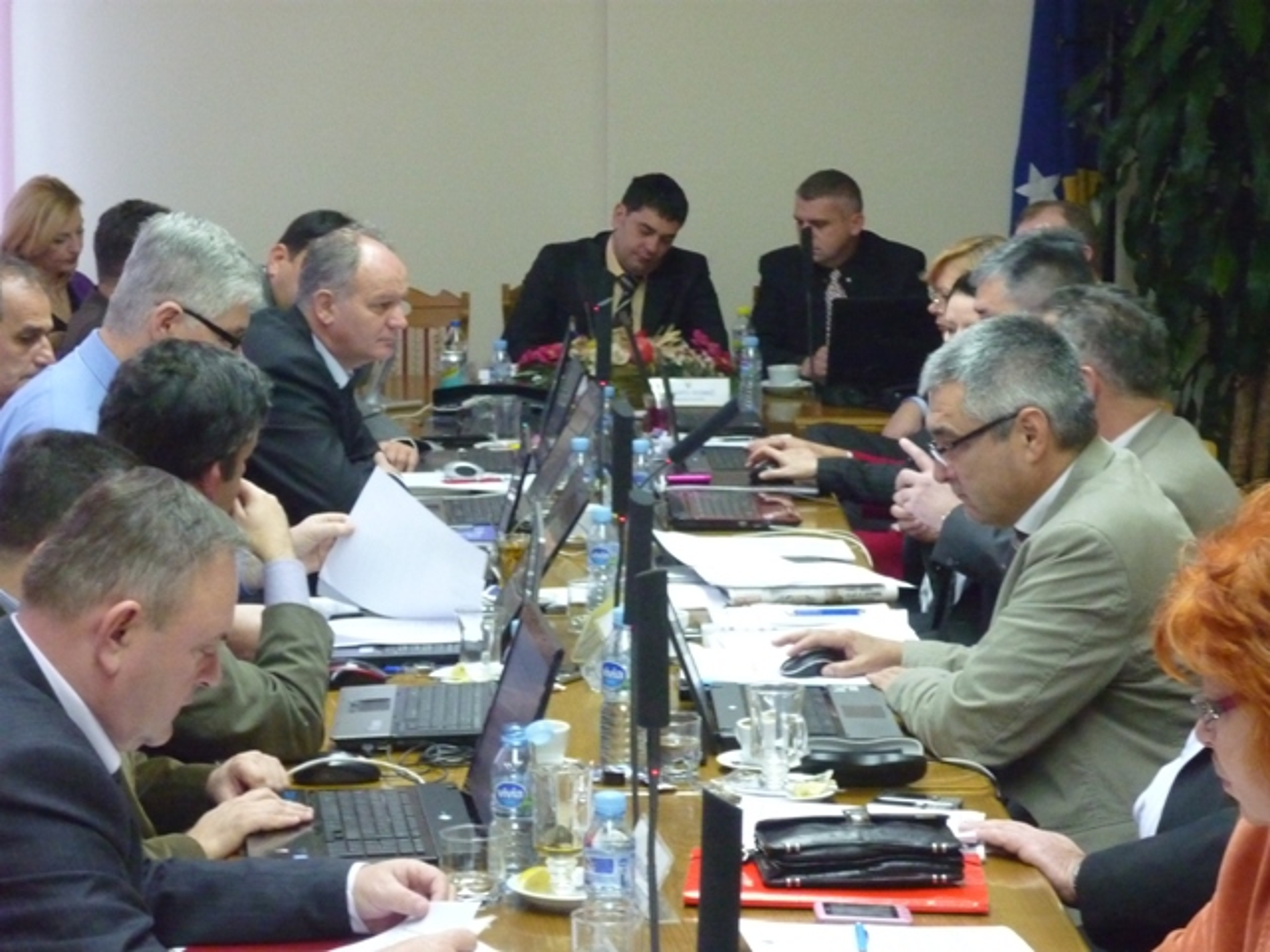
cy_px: 476
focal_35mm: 99
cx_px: 635
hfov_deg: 19.8
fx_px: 3632
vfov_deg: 14.9
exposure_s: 1/25
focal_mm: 16.4
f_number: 4.8
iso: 800
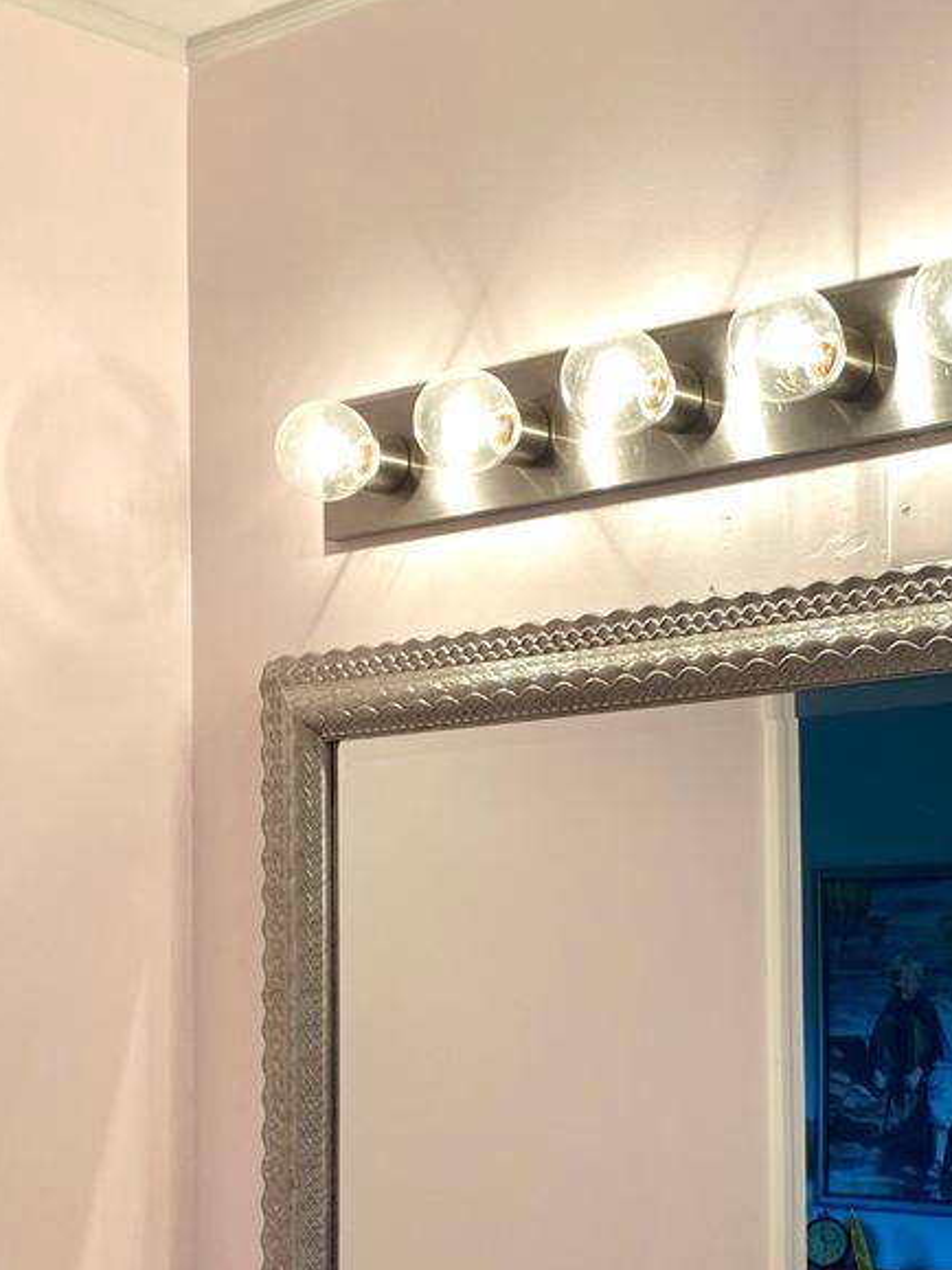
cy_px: 906
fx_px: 2531
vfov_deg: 27.9
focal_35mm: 69
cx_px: 583
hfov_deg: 21.3
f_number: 1.8
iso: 32
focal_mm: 4.25
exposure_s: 1/120
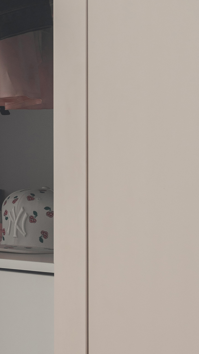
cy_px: 168
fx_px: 1426
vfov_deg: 14.1
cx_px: -252
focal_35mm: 152
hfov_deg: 7.5
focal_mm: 37
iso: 100
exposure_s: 1/5
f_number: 8
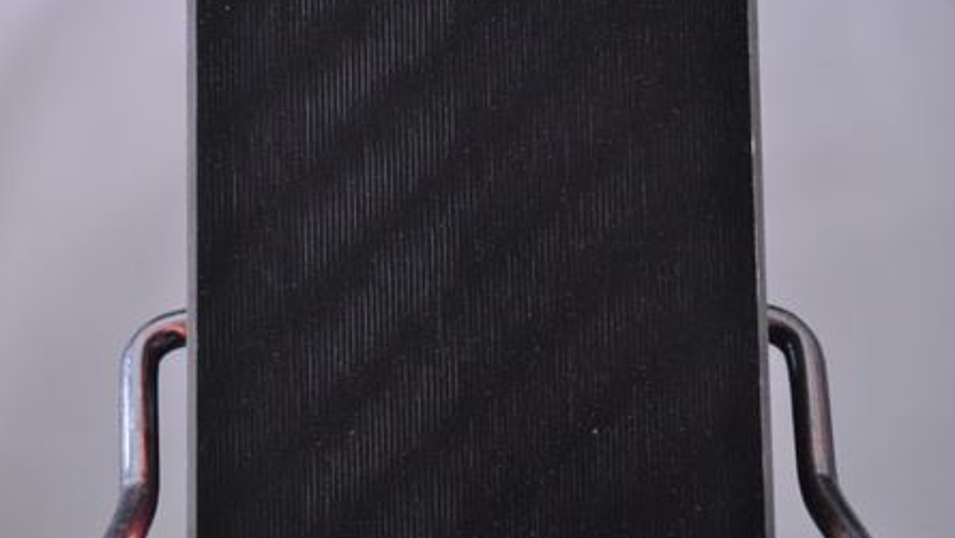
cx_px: 476
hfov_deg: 12.9
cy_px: 308
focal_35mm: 167
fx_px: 4220
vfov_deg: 7.3
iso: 3200
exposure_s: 1/125
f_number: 9.5
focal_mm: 105
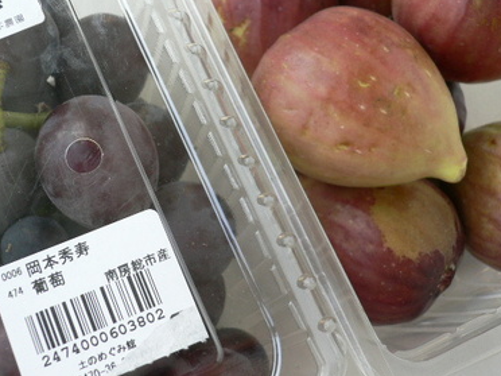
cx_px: 199
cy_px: 149
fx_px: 680
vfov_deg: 30.8
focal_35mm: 47
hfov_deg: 40.2
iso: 100
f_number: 2.8
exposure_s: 1/80
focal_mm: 5.8
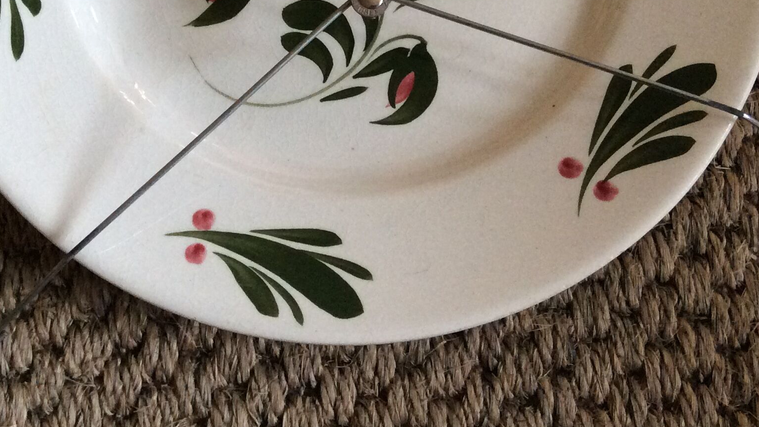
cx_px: 356
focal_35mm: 59
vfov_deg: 20.0
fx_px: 1187
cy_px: 53
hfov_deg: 35.4
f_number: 2.4
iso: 160
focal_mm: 3.3
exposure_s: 1/25
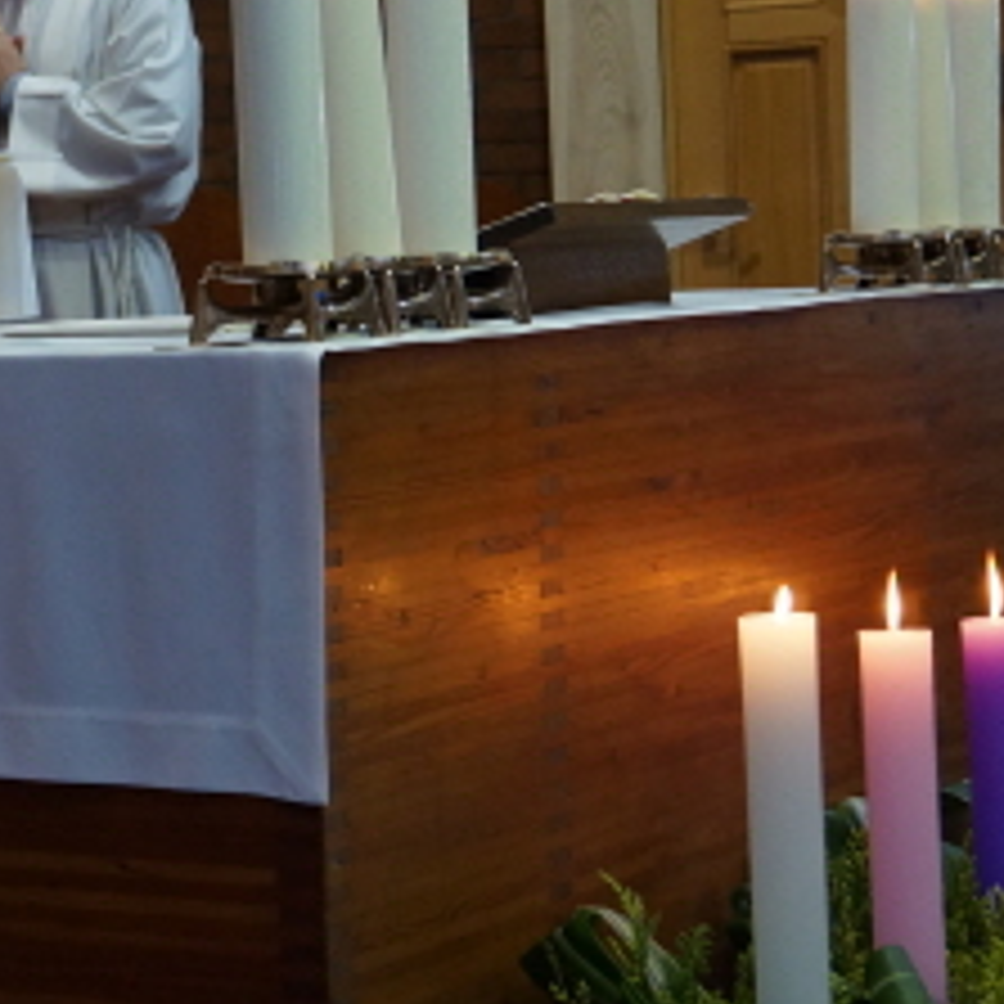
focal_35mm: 112
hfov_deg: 15.2
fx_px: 3675
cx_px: -54
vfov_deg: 15.5
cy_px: 362
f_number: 4.5
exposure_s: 1/60
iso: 1250
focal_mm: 28
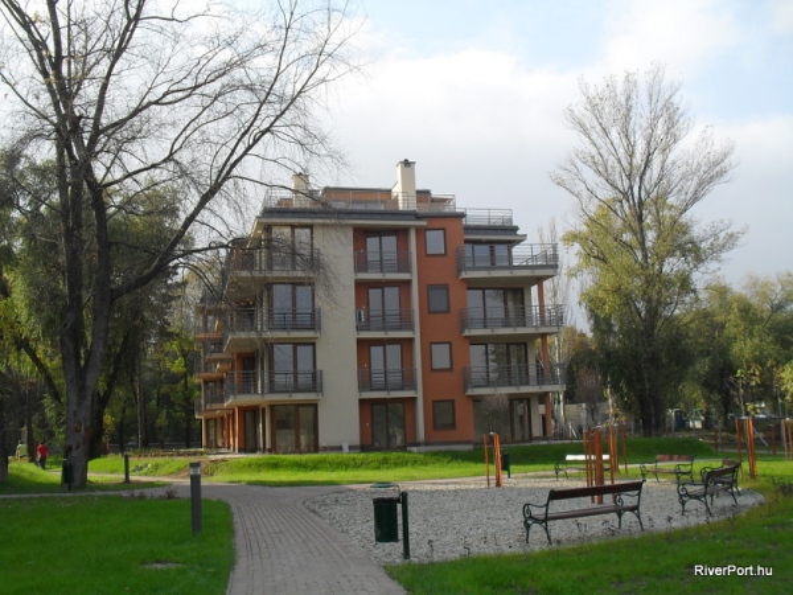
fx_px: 802
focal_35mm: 35
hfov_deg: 52.6
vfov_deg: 40.7
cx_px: 396
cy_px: 298
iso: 100
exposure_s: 1/90
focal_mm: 6.3
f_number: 8.4
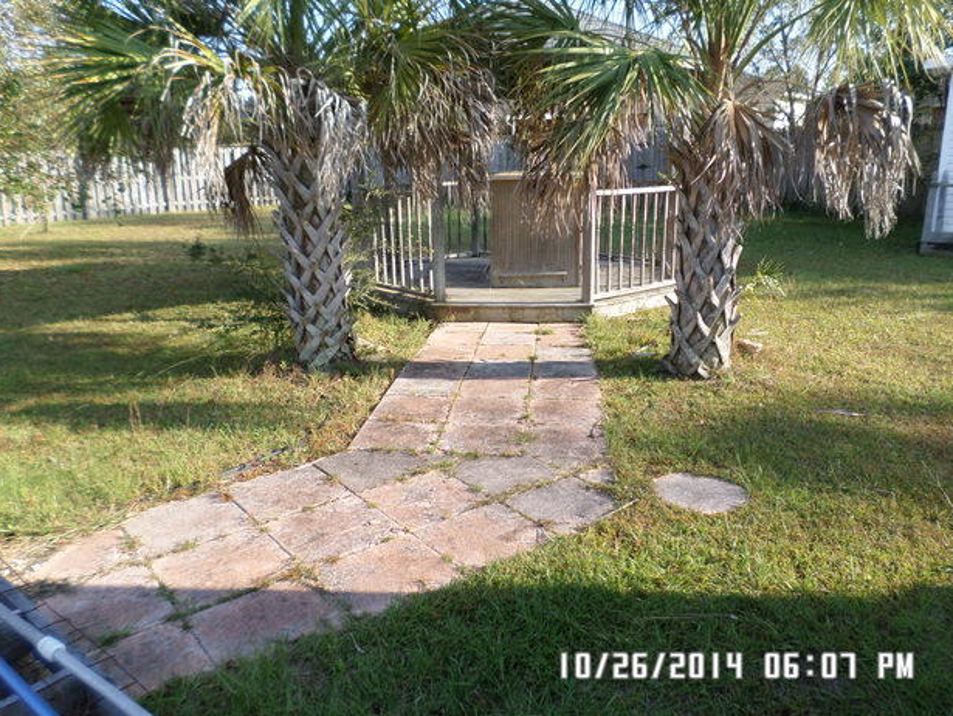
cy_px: 347
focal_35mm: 26
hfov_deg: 67.3
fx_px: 716
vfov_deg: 53.1
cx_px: 488
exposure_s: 1/500
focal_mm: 4.5
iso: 80
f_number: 2.5
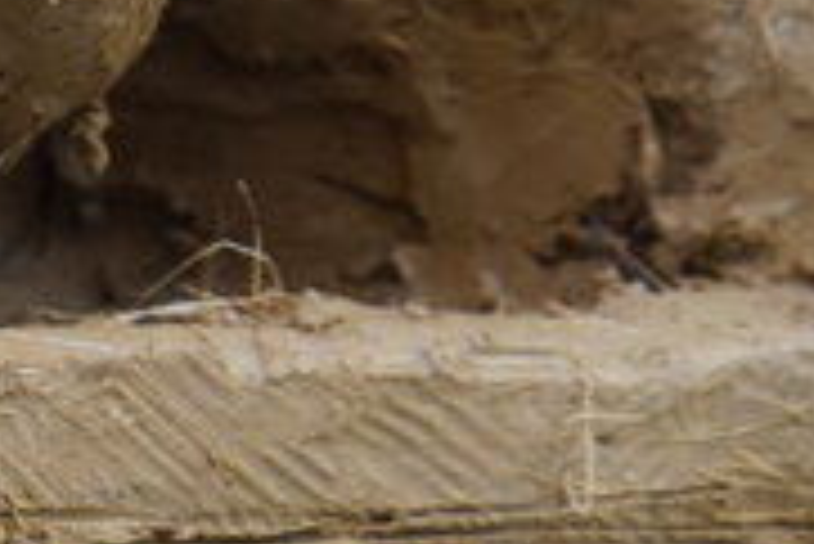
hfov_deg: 4.4
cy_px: -1043
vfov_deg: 2.9
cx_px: -333
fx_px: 10477
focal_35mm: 463
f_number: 5.6
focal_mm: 70
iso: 1000
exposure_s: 1/160
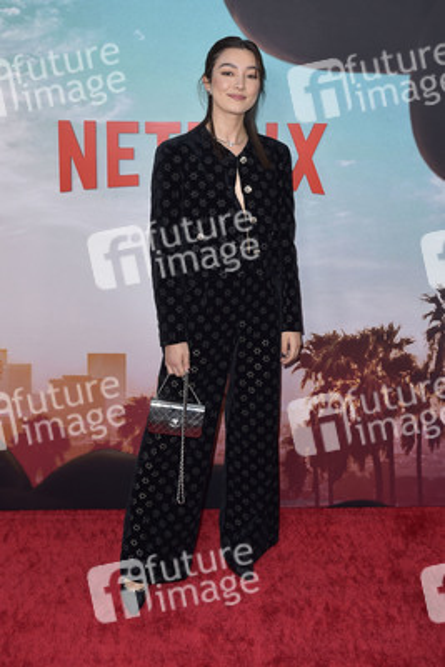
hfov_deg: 37.9
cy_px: 334
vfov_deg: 54.4
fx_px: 648
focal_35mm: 35
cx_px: 222
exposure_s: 1/250
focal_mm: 35
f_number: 5.6
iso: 500
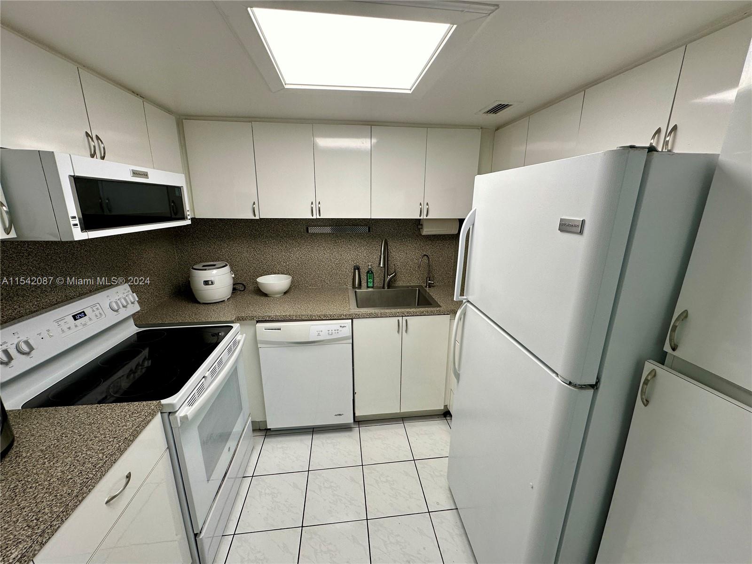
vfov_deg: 85.7
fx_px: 304
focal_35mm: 14
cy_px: 282
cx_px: 376
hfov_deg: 102.1
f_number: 2.2
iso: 100
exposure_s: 1/120
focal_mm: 2.22
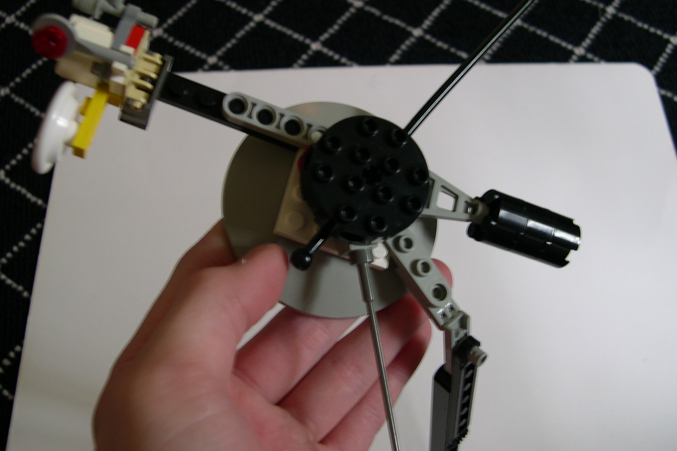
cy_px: 218
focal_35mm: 40
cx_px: 338
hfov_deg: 48.5
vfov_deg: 33.4
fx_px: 752
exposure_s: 1/6.4
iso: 100
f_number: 2.8
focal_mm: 8
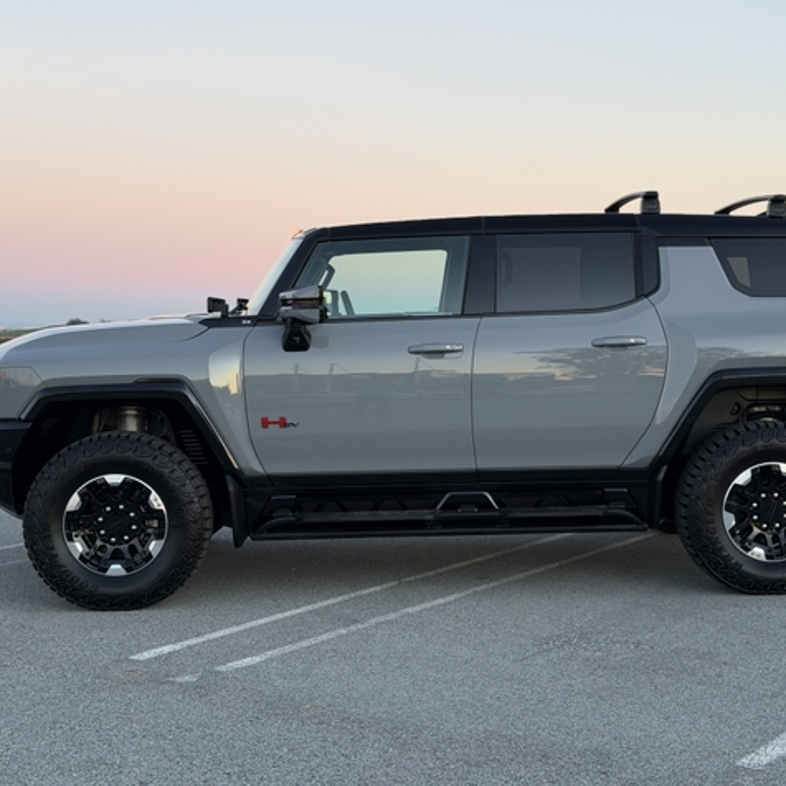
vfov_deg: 30.0
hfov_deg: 30.0
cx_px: 454
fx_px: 1464
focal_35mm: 57
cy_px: 395
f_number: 1.78
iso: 80
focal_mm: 6.76
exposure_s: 1/121
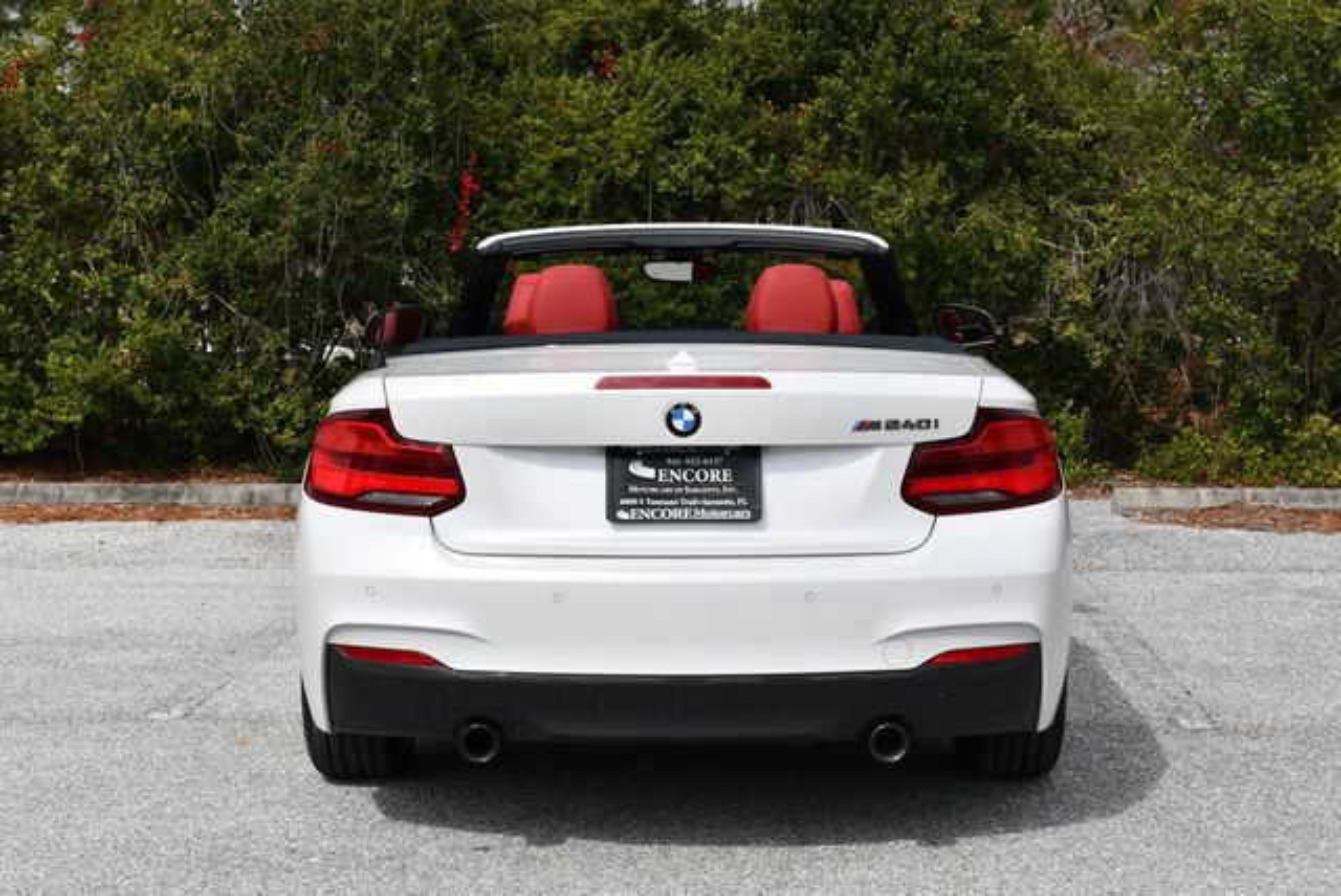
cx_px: 670
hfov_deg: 33.4
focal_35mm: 60
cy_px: 448
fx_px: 2237
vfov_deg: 22.7
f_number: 9
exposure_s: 1/320
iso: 100
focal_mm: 30
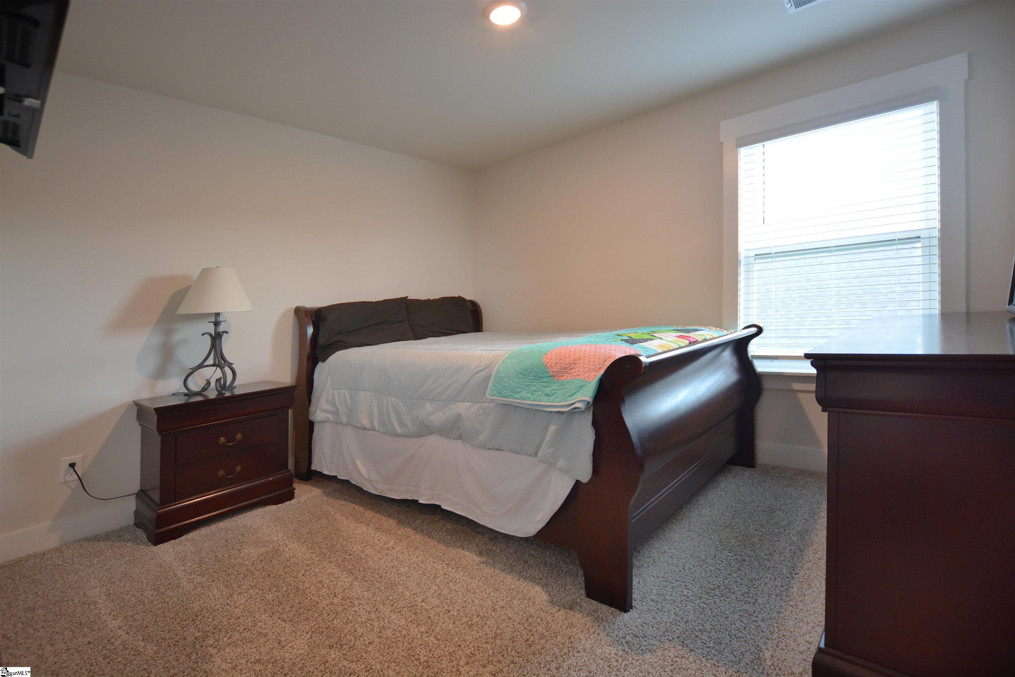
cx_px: 508
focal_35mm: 15
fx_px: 423
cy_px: 338
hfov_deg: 100.4
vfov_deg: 77.3
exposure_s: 1/40
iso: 400
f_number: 3.5
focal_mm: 10
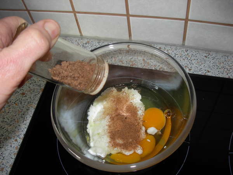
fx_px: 256
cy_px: 88
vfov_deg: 37.7
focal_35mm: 38
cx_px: 116
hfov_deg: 49.0
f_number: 2.9
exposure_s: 1/22.6
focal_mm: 6.3
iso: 79
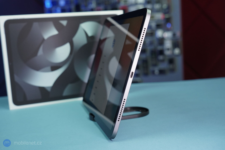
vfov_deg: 28.1
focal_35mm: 48
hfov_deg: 41.1
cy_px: 75
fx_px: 300
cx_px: 112
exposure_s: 1/160
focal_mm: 48
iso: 1250
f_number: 6.3
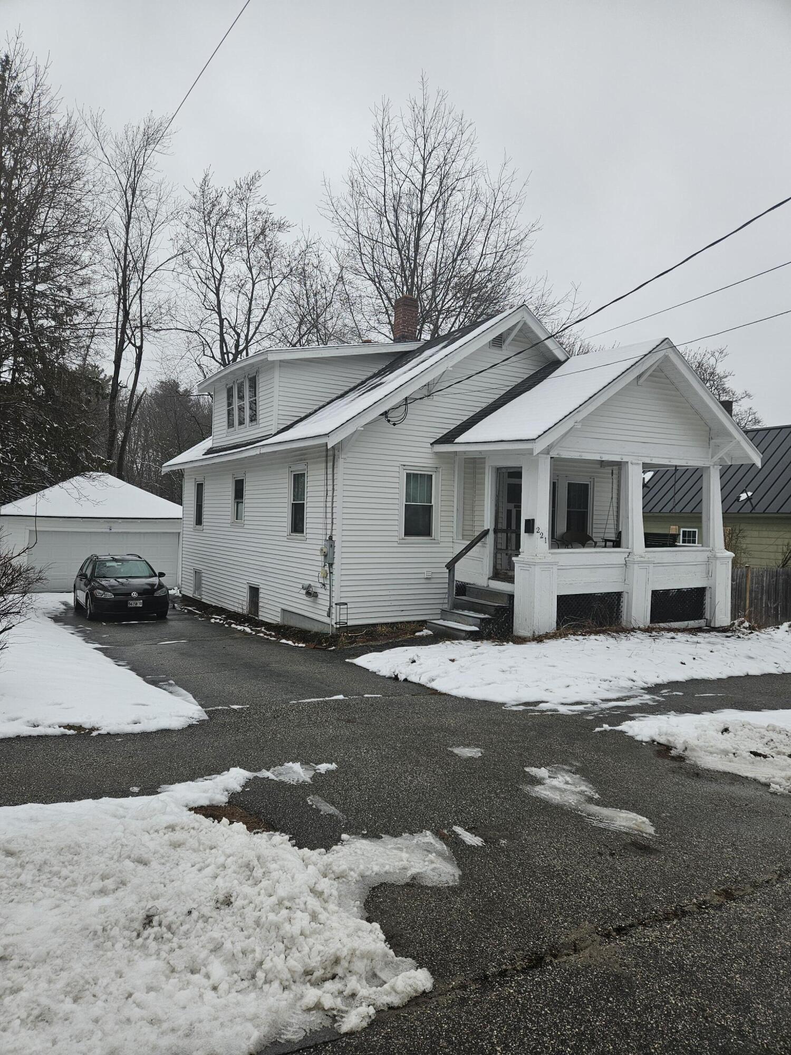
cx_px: 396
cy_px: 528
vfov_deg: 73.9
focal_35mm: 23
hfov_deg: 58.9
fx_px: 701
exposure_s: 1/545
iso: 32
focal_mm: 5.4
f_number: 1.8
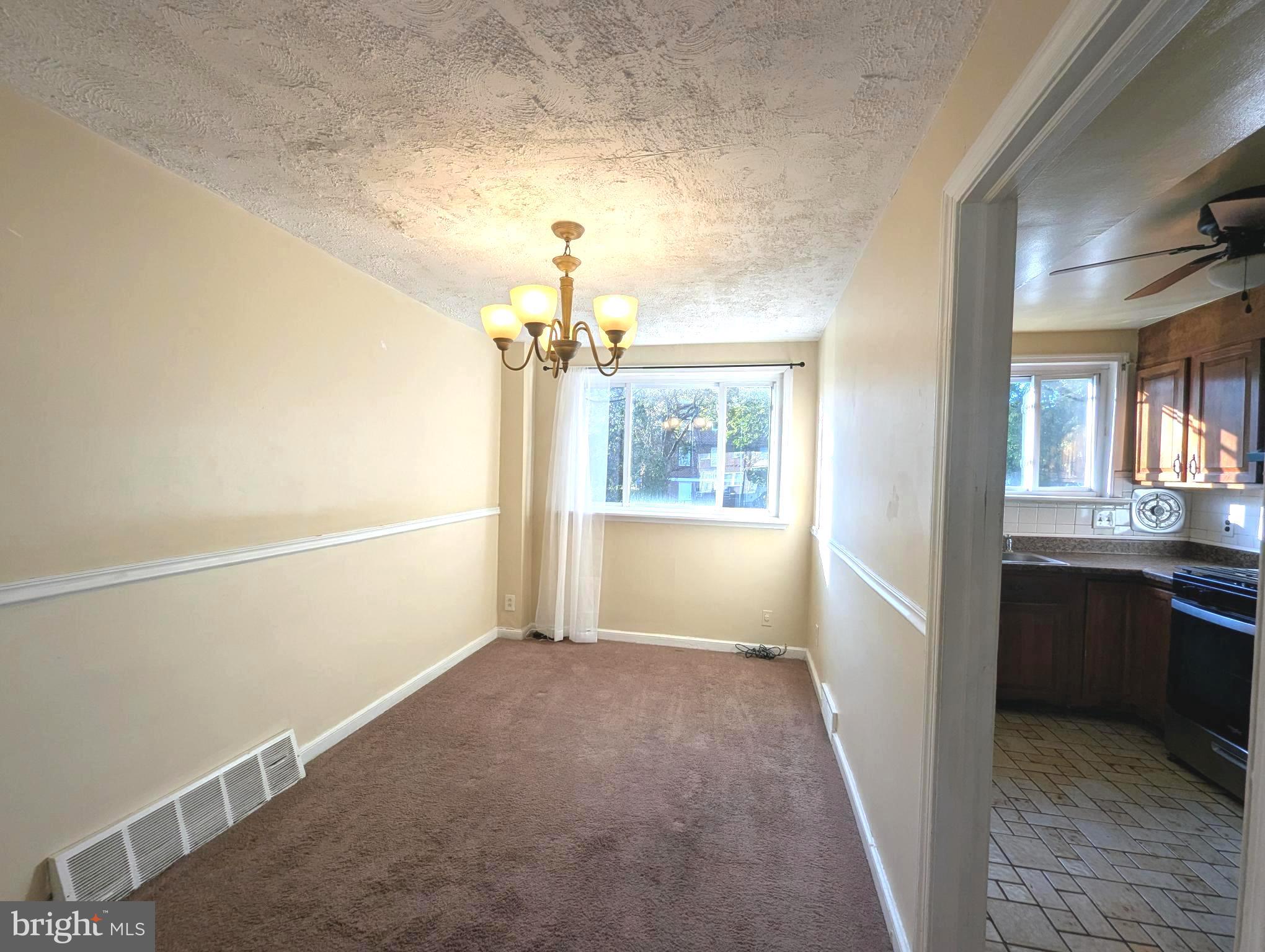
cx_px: 632
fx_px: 476
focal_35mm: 13
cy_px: 476
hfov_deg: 106.1
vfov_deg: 90.1
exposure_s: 1/191
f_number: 2.2
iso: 50
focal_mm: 1.95
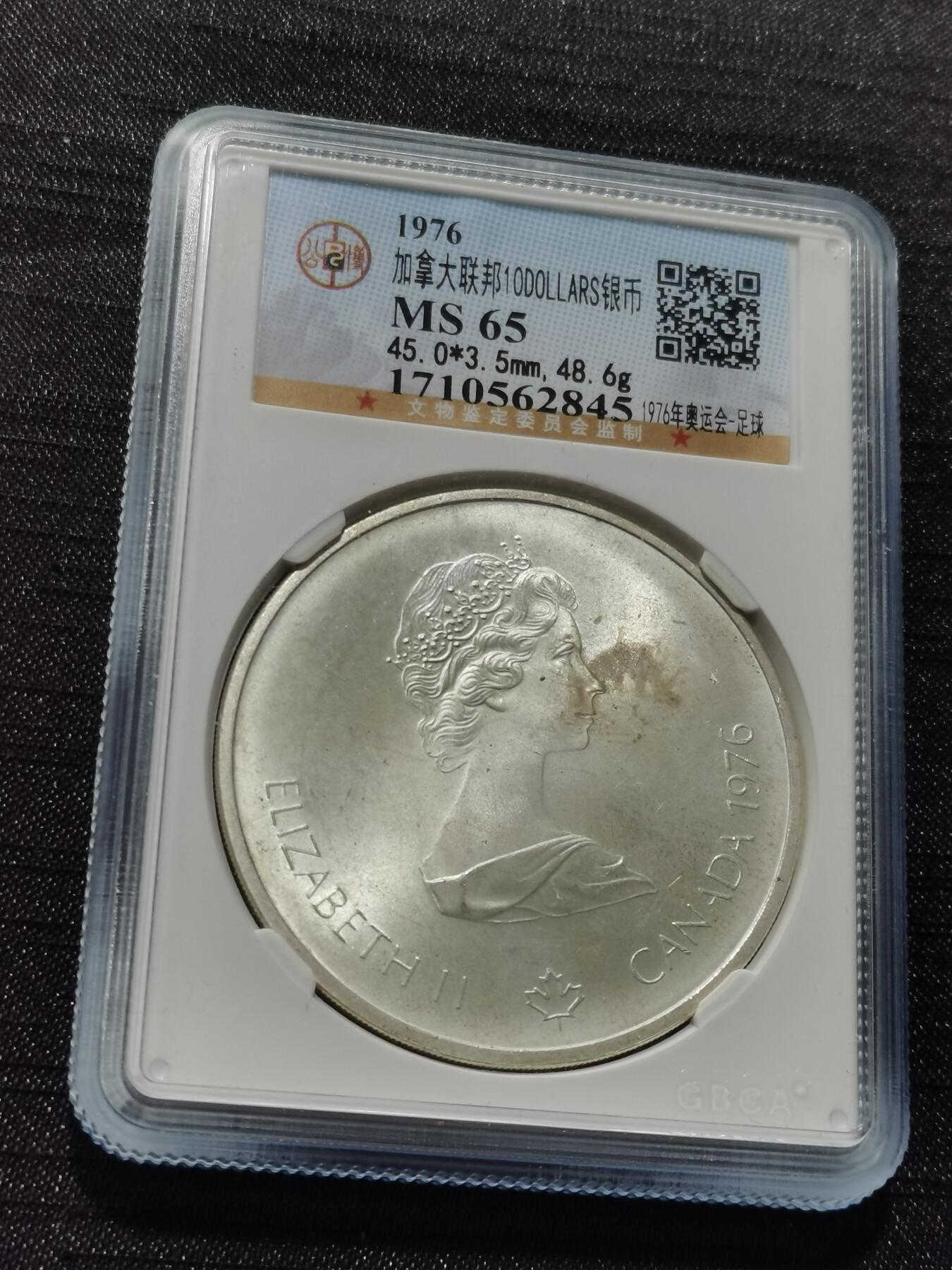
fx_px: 2420
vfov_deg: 29.4
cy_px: 635
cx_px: 476
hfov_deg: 22.3
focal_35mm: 66
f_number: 1.8
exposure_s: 1/130
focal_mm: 5.58
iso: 50
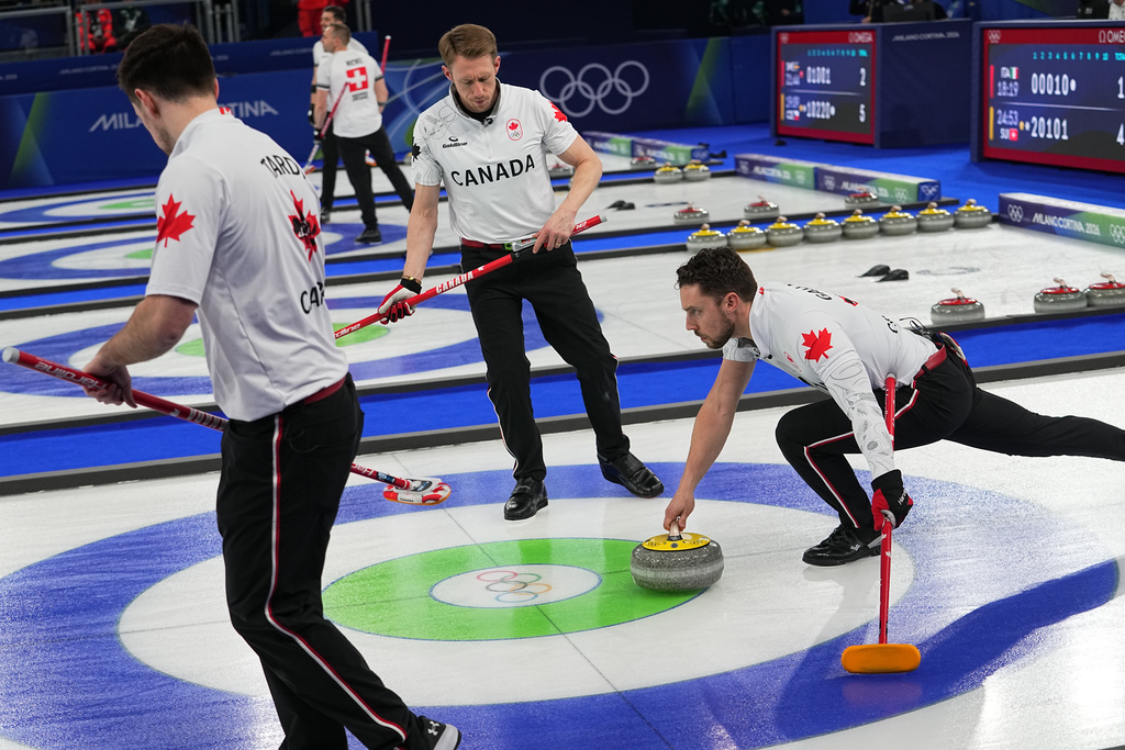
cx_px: 562
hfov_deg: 28.8
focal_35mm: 70
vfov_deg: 19.5
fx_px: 2188
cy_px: 375
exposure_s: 1/1000
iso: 1000
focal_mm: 70
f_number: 4.5
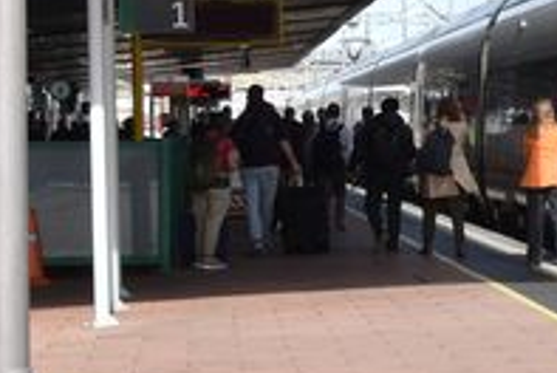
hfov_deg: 12.4
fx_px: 2448
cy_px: 82
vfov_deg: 8.7
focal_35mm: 158
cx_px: 797
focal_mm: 26
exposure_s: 1/100
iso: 100
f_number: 11
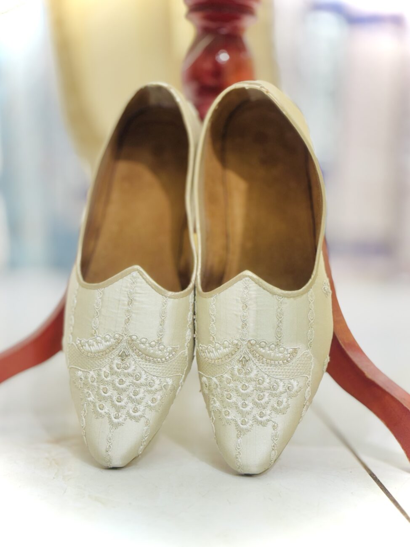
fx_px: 758
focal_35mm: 48
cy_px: 274
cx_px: 205
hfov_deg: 30.3
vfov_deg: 39.7
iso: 50
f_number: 1.78
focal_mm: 6.76
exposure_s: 1/121
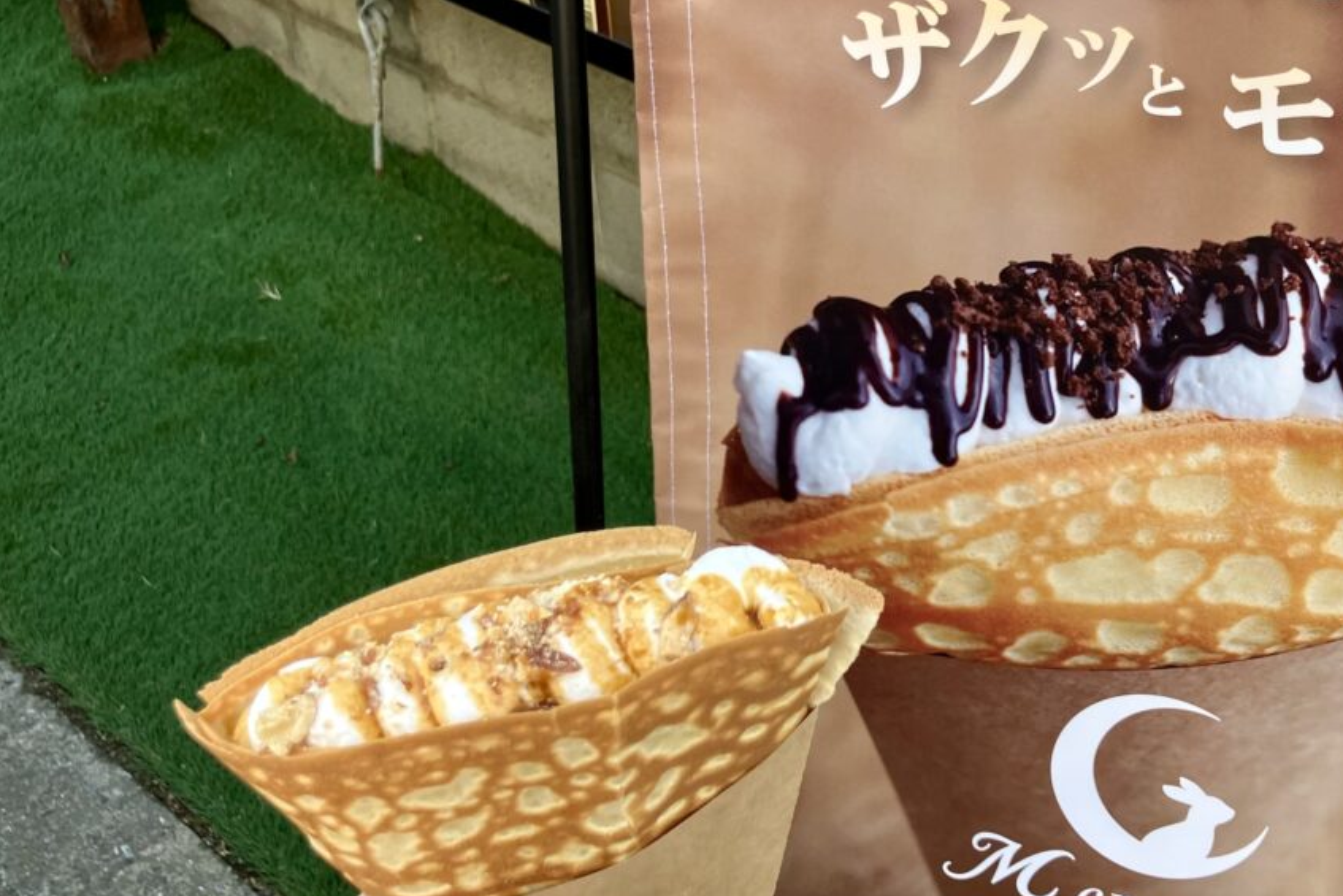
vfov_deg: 30.5
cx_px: 934
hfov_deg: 43.6
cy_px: 377
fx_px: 1642
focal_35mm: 44
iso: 25
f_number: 1.8
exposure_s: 1/121
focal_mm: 3.99
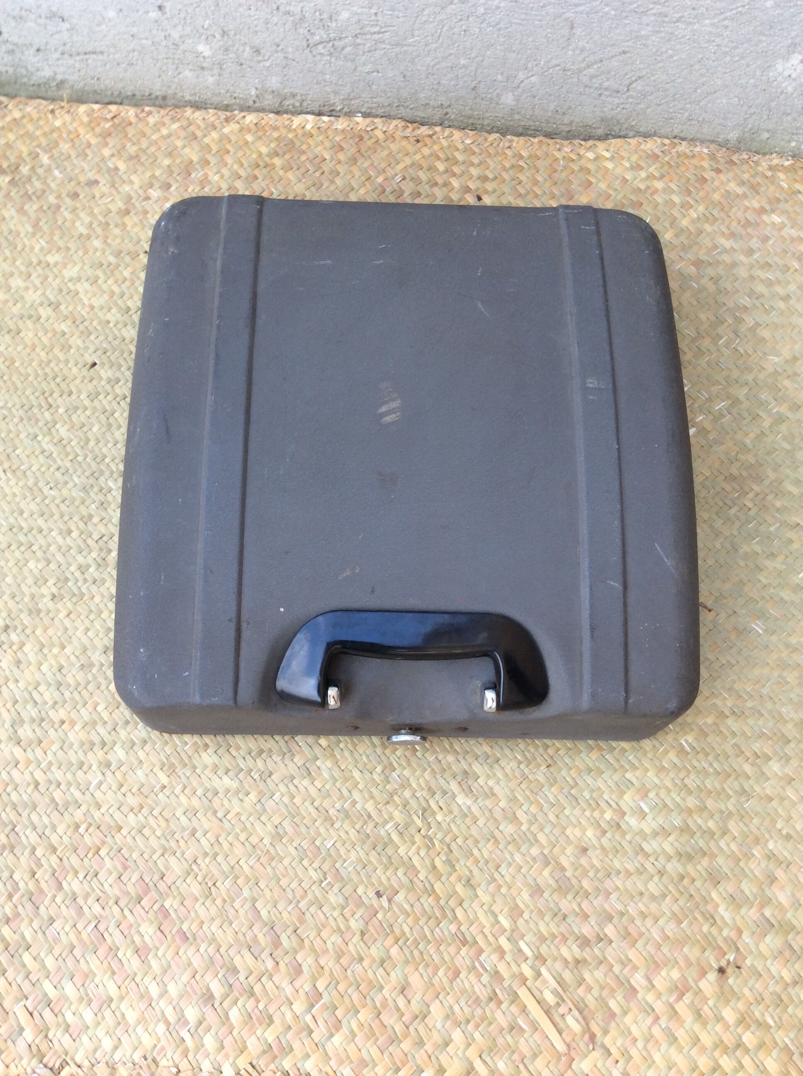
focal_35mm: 32
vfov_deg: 56.9
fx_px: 992
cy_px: 538
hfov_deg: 44.1
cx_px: 402
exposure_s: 1/33
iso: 40
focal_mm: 3.3
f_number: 2.4
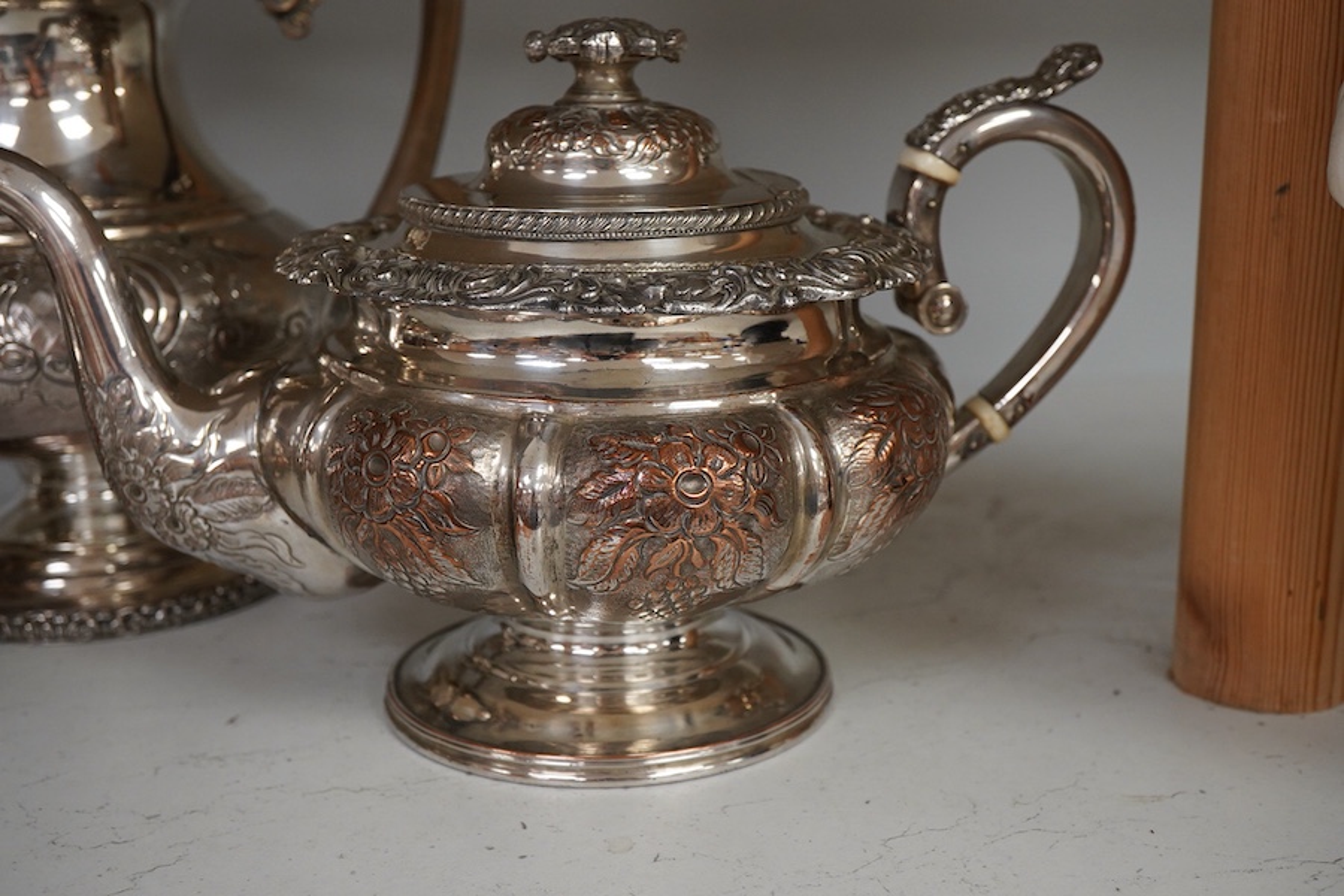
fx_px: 1680
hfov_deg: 43.6
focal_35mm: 45
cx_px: 672
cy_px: 448
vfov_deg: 29.9
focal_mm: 30
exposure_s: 1/125
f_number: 9
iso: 1250
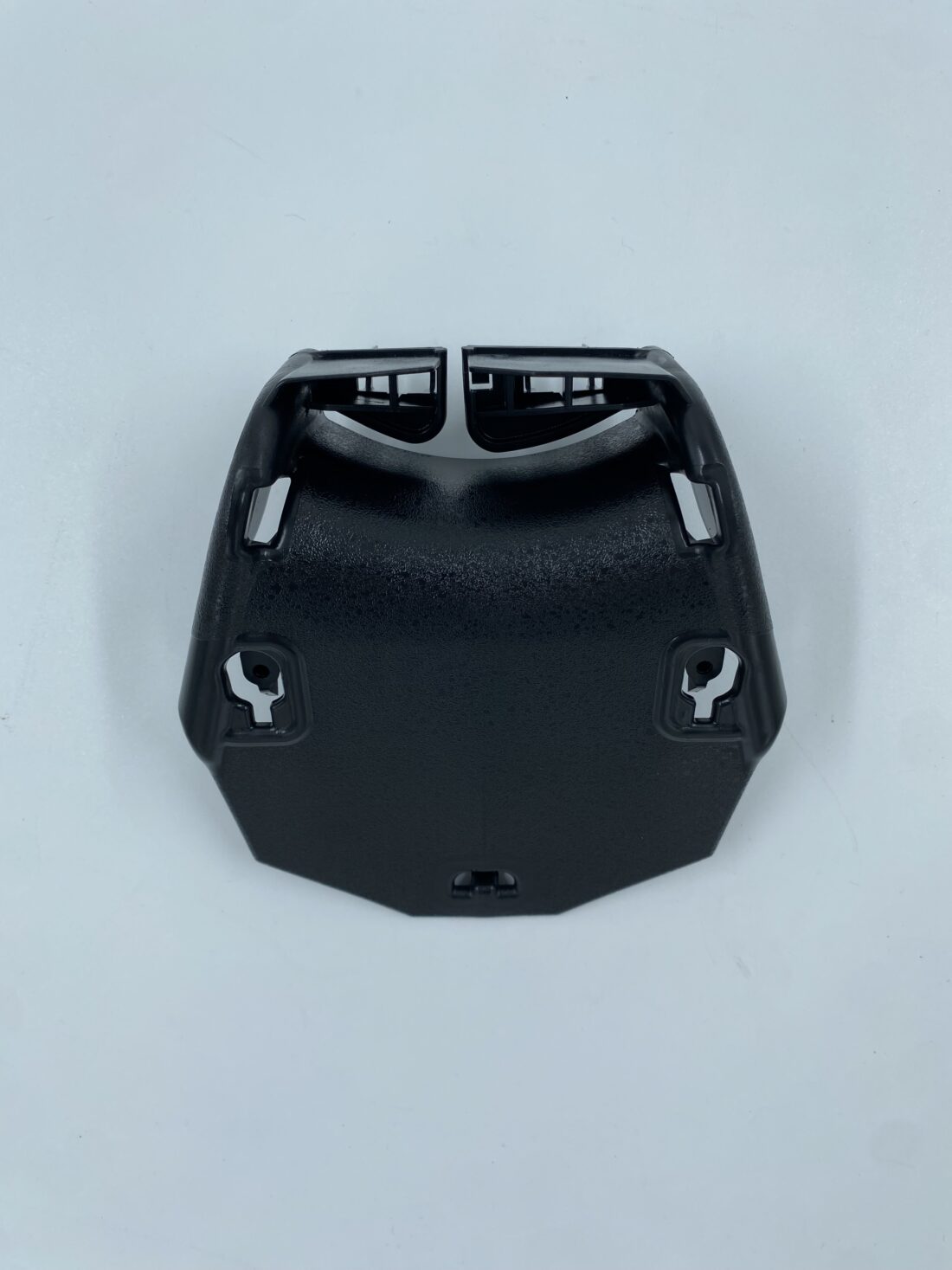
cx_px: 476
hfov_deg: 53.1
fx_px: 954
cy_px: 635
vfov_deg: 67.3
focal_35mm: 26
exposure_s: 1/644
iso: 32
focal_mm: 4.25
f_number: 1.8
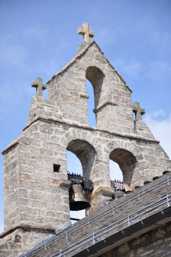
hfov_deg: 10.7
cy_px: 128
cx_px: 86
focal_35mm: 128
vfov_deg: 16.1
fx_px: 910
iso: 200
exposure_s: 1/800
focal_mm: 85
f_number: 7.1
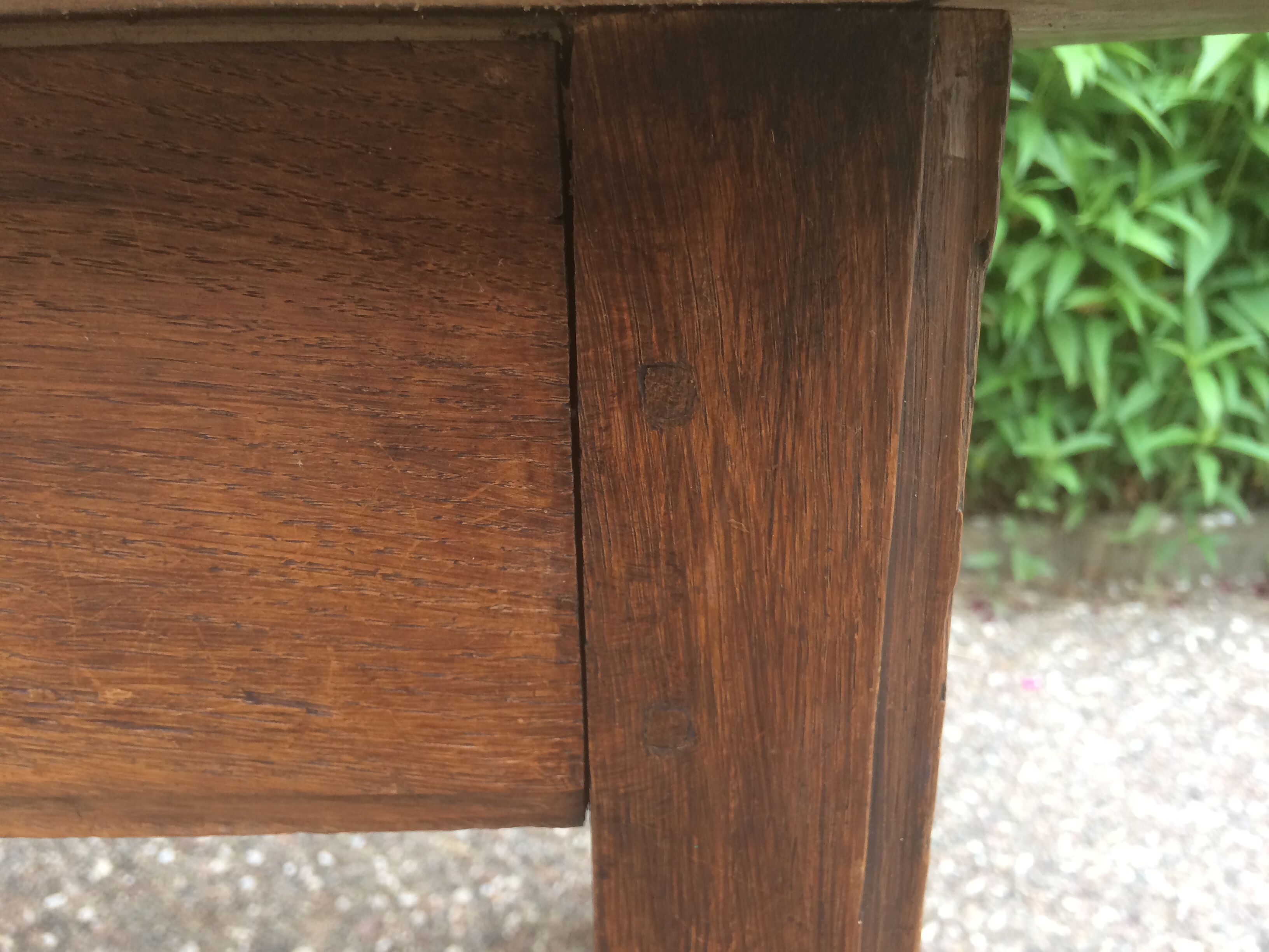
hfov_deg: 61.7
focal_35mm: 29
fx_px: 1063
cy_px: 476
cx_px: 634
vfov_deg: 48.2
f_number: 2.2
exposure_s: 1/33
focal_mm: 4.15
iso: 40
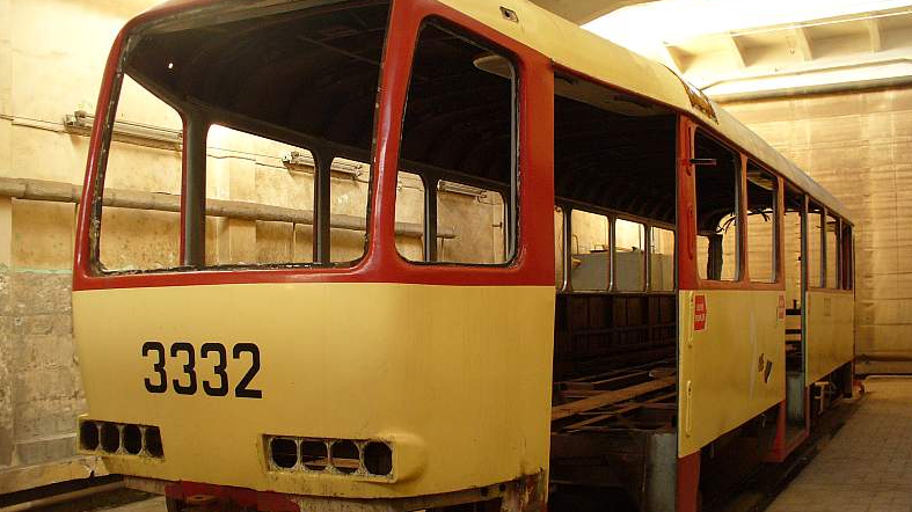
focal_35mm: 41
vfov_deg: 29.0
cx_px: 461
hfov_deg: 49.4
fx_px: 991
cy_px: 284
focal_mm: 6.1
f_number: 2.8
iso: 150
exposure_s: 1/30
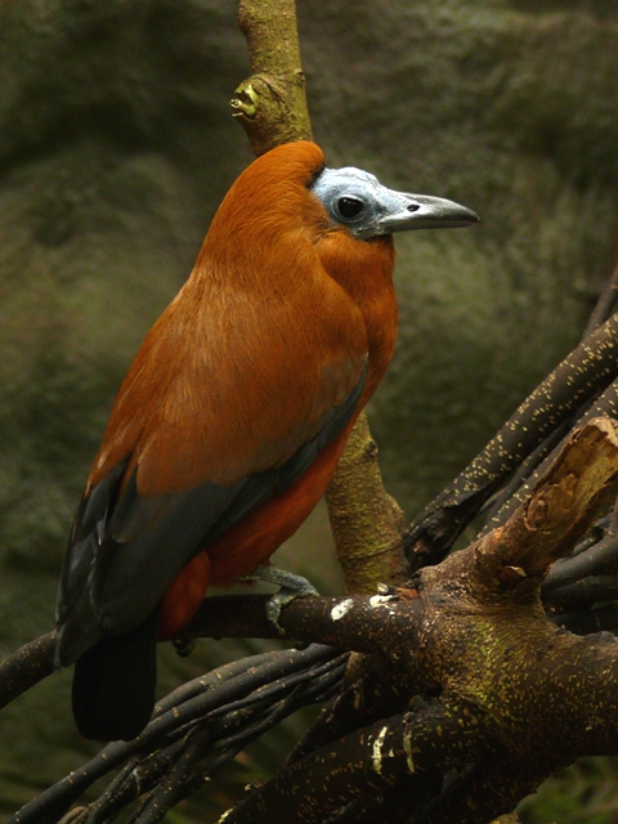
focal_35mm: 194
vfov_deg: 10.2
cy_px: 412
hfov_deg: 7.7
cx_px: 309
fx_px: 4618
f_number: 3.6
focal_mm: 36.9
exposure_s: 1/10
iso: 200
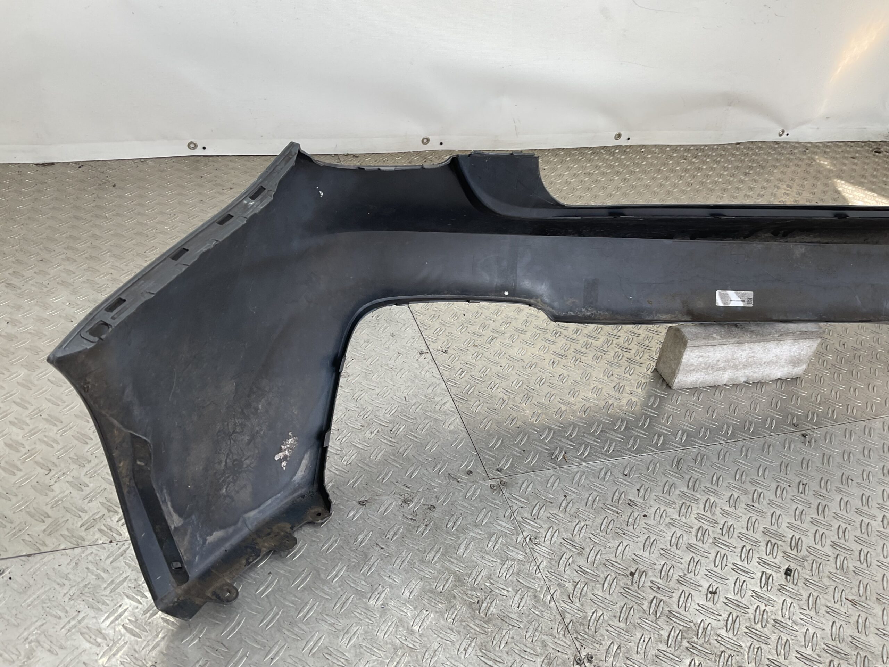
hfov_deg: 61.7
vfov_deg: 48.2
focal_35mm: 29
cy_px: 334
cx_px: 444
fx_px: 745
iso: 16
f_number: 1.8
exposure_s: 1/100
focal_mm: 3
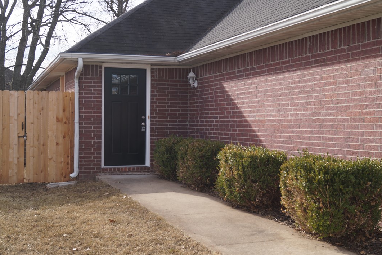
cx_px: 192
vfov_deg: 29.3
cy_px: 127
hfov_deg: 42.7
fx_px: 488
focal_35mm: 46
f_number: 7.1
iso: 100
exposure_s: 1/160
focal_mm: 30
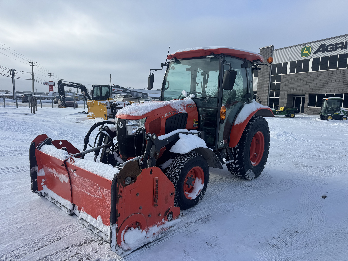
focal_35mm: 24
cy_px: 130
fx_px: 241
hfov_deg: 71.6
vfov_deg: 56.8
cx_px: 174
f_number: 1.78
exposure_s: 1/4608
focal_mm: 6.76
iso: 80
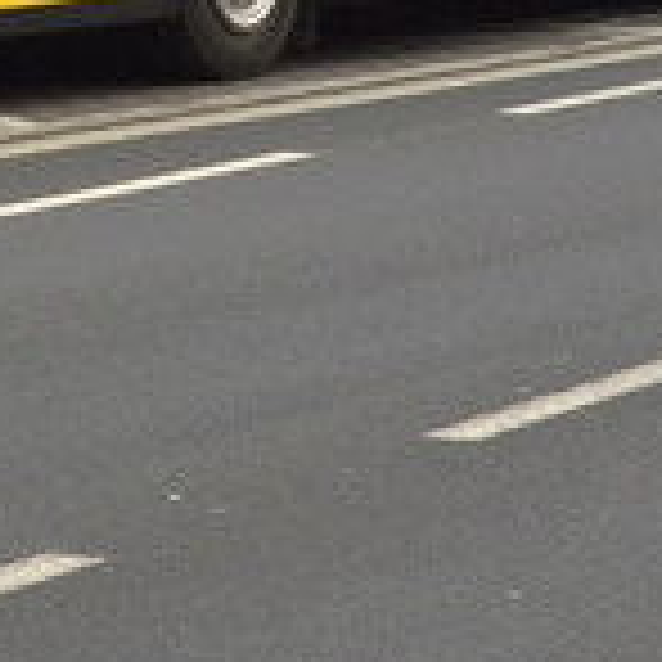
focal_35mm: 270
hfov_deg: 6.4
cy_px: -797
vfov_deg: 6.3
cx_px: -495
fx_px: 5842
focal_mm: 26
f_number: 6.3
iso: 200
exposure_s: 1/160
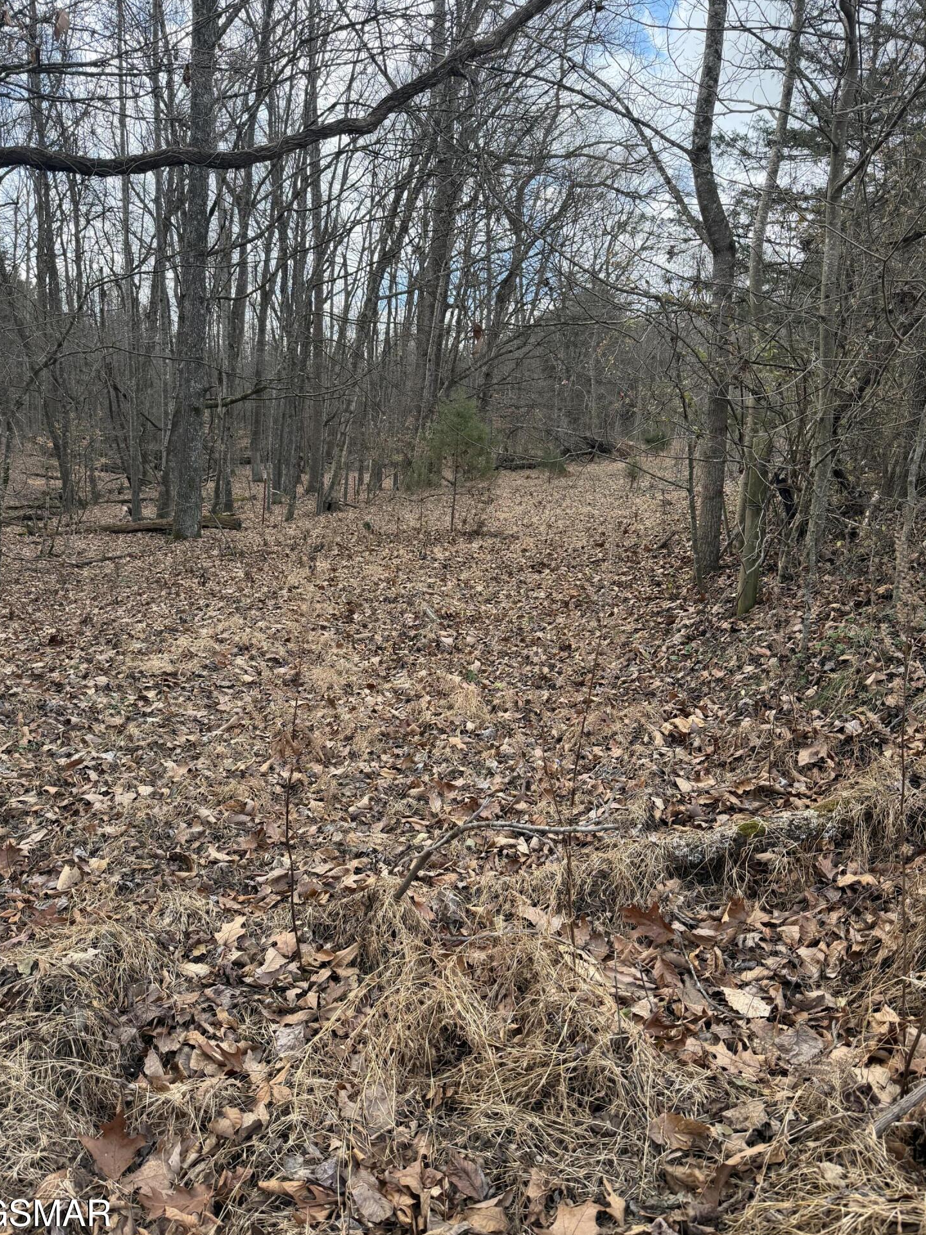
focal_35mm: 25
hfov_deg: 54.9
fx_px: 892
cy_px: 629
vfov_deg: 69.4
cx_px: 459
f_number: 1.78
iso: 100
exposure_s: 1/796
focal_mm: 6.76
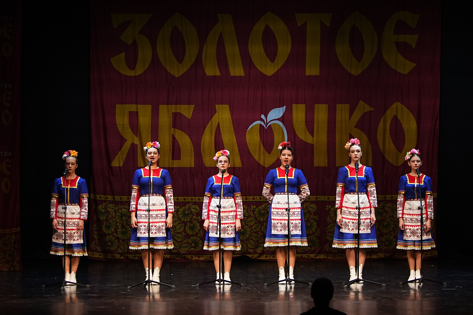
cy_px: 158
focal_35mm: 105
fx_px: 1380
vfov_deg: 13.0
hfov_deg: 19.5
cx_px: 236
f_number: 3.2
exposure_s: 1/400
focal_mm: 70
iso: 1600
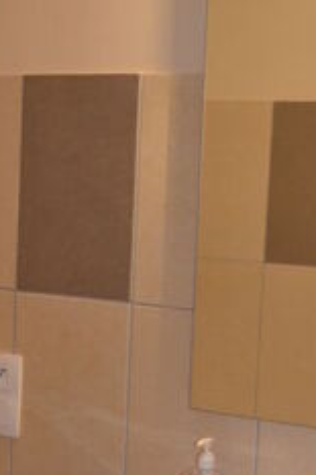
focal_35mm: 102
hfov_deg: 13.1
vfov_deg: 20.0
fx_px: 1345
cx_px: -37
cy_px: 324
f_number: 3.8
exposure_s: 1/60
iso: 1000
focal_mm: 22
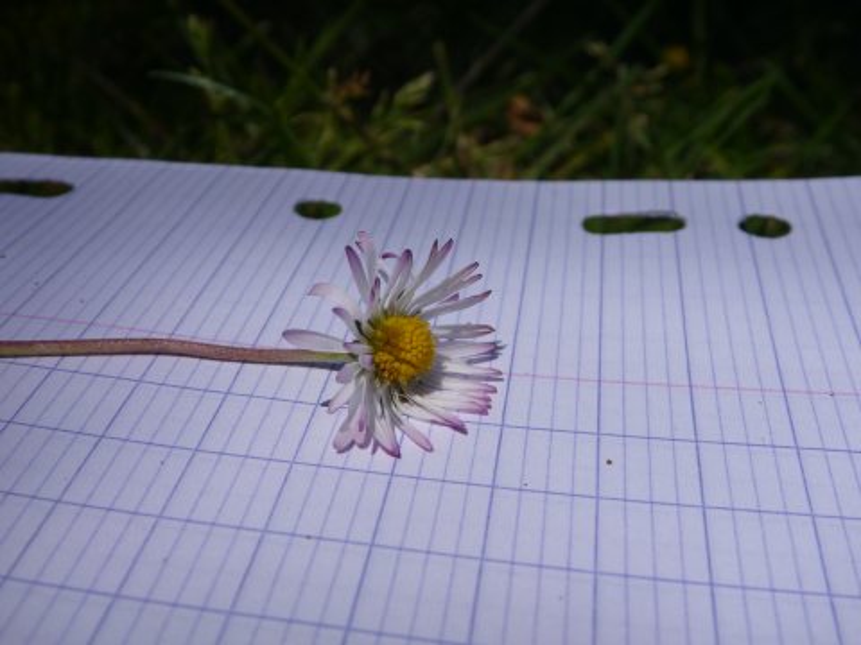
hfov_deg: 45.8
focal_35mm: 41
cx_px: 430
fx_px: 1020
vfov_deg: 35.1
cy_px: 322
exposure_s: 1/250
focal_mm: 7.4
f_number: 13
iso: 80
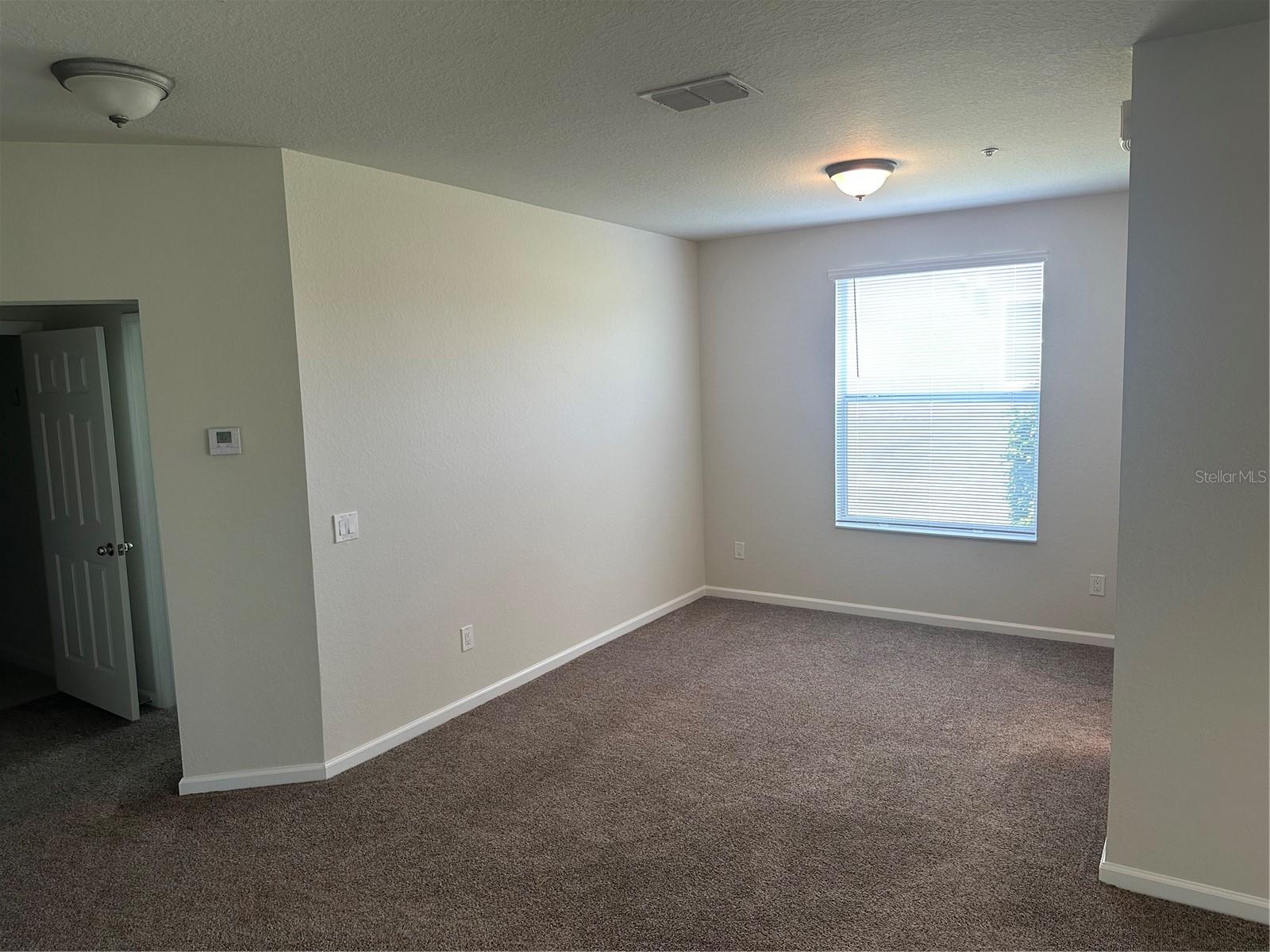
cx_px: 635
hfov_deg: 71.6
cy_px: 476
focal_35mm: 24
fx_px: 881
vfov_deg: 56.8
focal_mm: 6.86
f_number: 1.78
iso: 160
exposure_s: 1/120
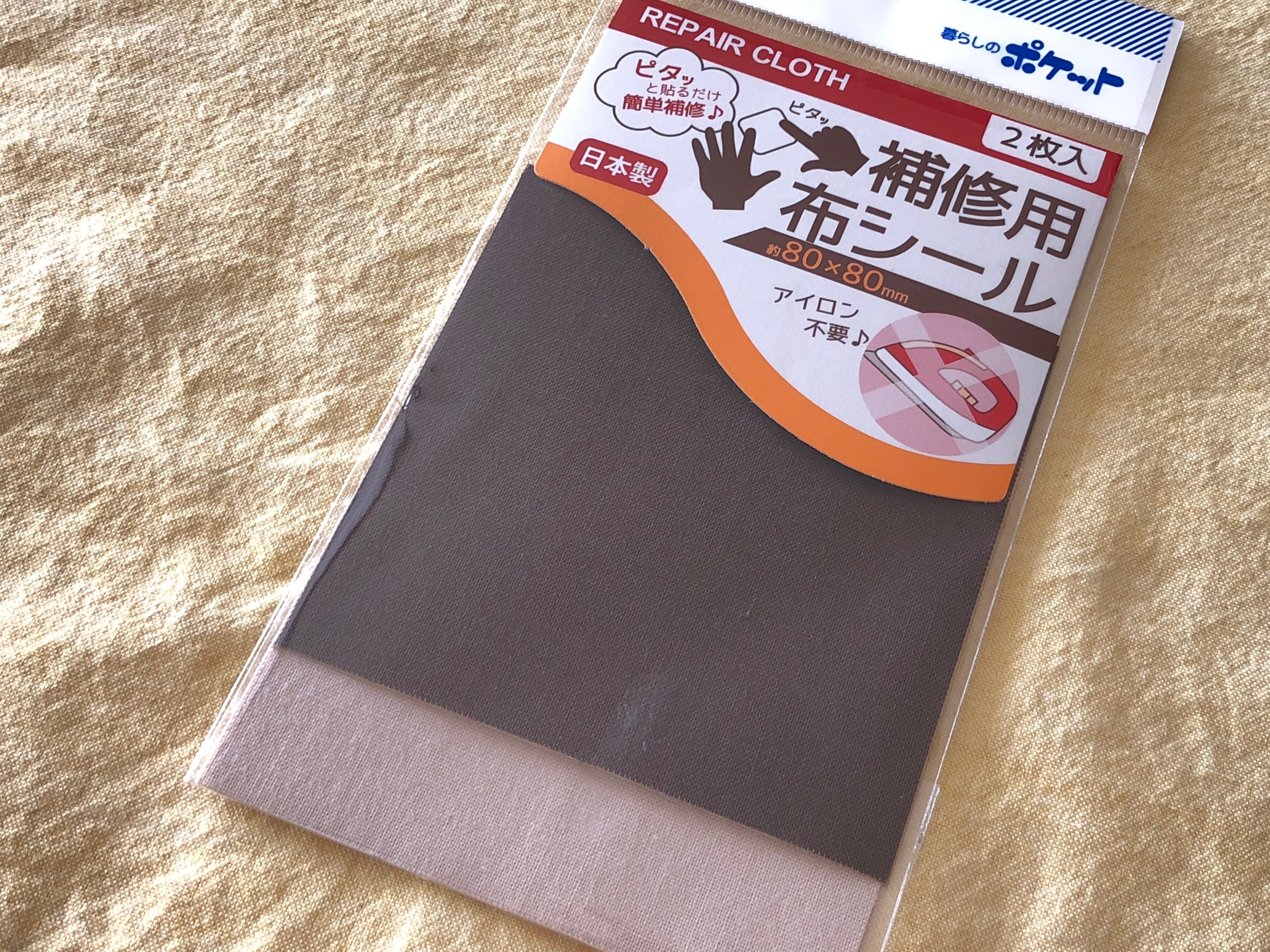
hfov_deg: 37.5
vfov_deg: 28.6
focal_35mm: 51
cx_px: 681
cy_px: 449
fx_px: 1871
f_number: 1.8
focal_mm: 3.99
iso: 50
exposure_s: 1/15
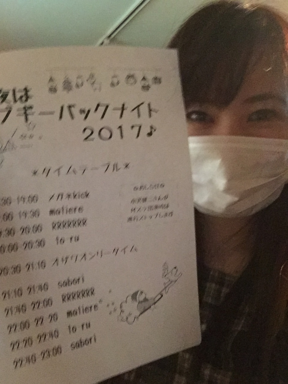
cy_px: 192
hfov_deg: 45.4
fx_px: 344
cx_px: 144
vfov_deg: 58.4
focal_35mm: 31
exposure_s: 1/15
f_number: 2.2
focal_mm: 2.65
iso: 640
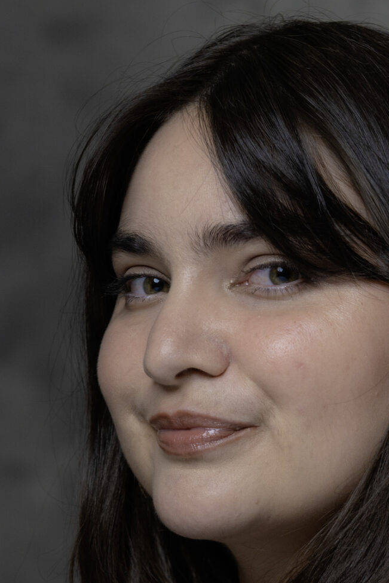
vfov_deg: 8.6
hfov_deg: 5.8
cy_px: 648
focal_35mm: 236
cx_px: 266
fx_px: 3824
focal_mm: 90
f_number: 5.6
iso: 320
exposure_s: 1/125
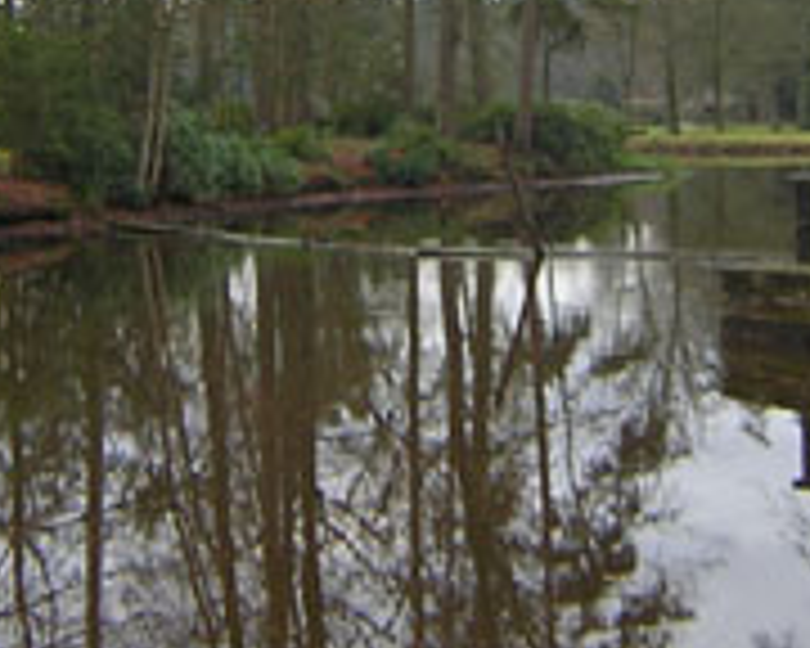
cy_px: -99
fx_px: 2110
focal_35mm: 88
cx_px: 410
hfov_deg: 21.7
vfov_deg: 16.8
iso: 100
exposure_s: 1/115
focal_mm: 4.7
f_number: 2.6
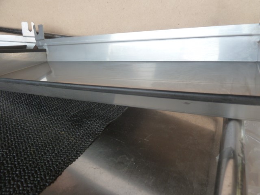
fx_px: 188
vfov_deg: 54.9
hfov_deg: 69.4
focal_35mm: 25
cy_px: 98
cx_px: 130
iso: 125
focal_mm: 4.1
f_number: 3.3
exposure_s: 1/50
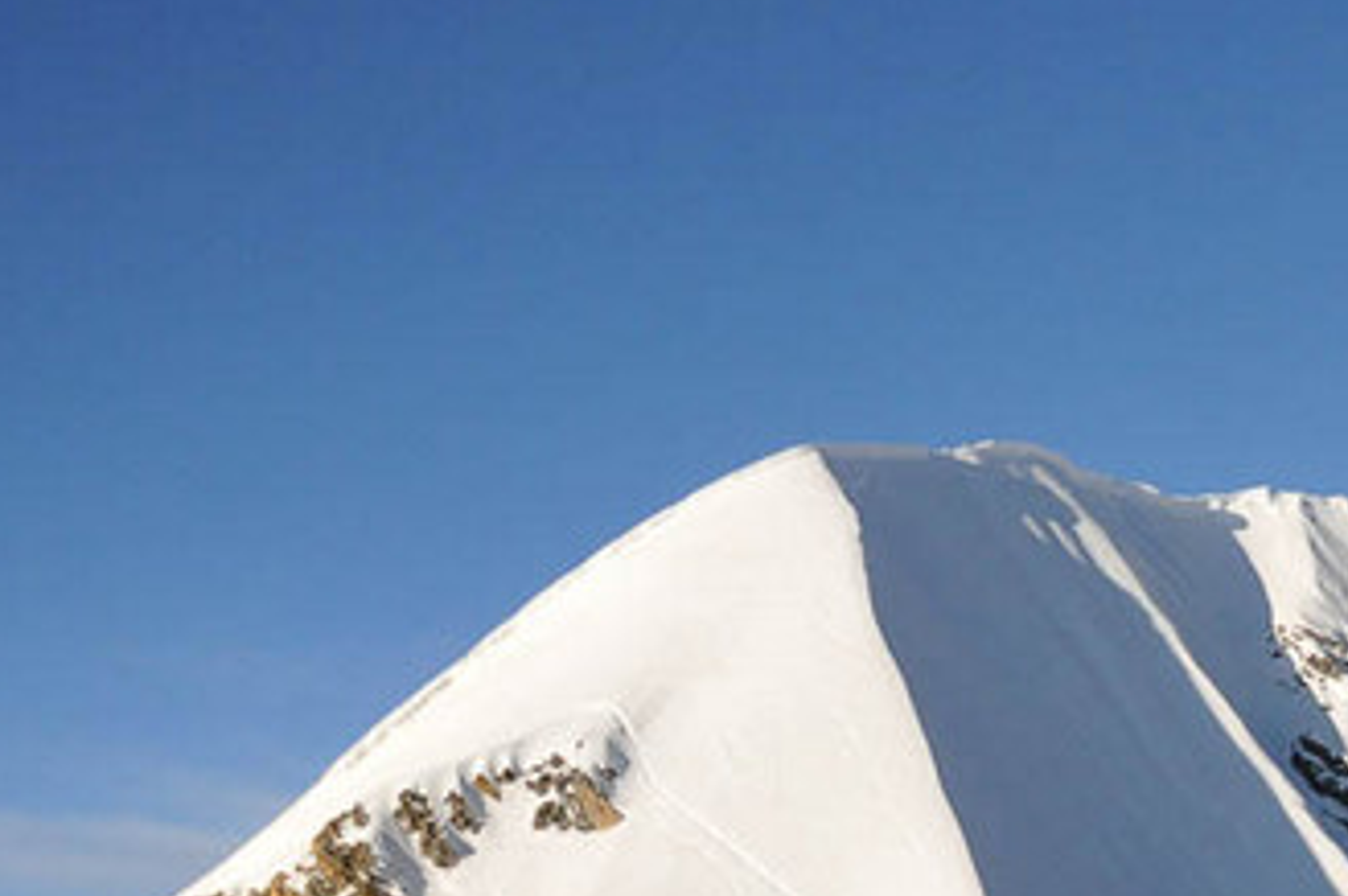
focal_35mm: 555
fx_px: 20774
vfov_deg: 2.5
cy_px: 1196
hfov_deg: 3.7
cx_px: 1496
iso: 800
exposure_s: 1/6400
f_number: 4
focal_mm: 135
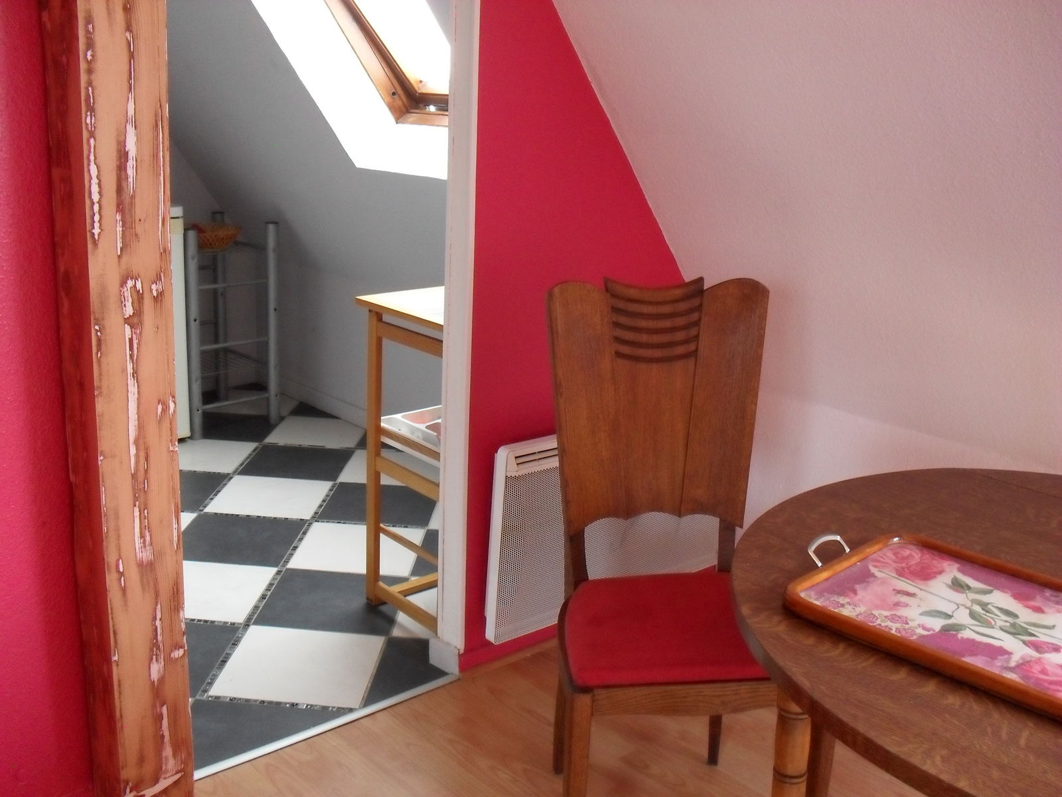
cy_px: 398
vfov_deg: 40.7
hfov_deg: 52.6
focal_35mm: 35
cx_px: 531
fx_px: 1074
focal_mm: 6.3
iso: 240
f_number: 3.2
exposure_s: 1/15
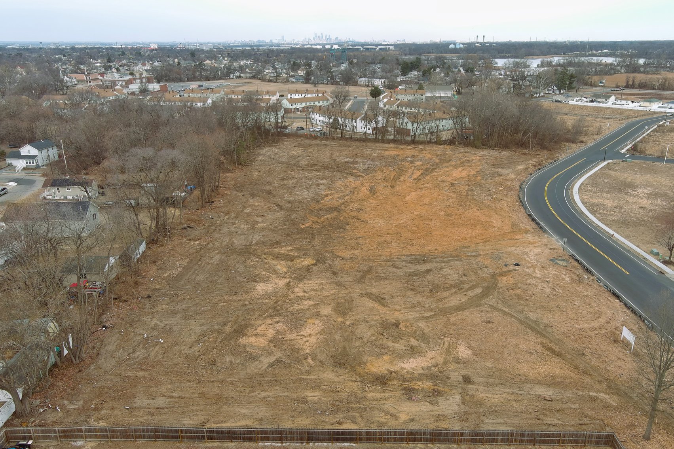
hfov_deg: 63.7
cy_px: 224
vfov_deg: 45.0
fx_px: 543
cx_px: 337
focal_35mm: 29
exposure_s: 1/500
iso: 100
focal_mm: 10.57
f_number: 2.8
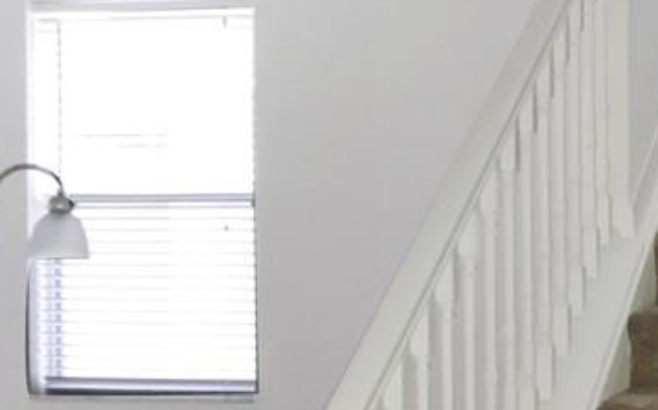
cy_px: 561
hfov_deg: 22.4
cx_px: 801
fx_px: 1523
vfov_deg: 14.6
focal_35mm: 85
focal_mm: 3.99
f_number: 1.8
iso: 64
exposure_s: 1/16
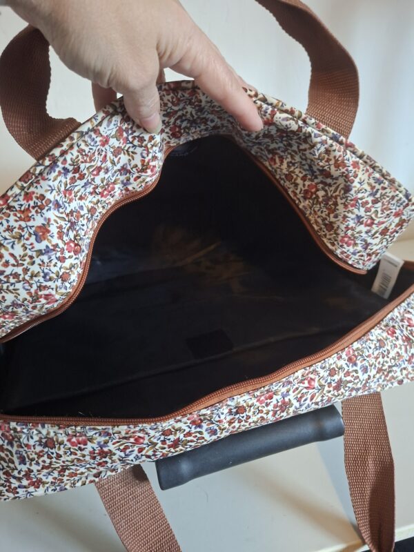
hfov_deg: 58.9
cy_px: 276
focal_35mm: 23
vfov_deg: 73.9
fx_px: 367
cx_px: 207
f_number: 1.8
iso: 400
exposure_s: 1/33
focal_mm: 5.54
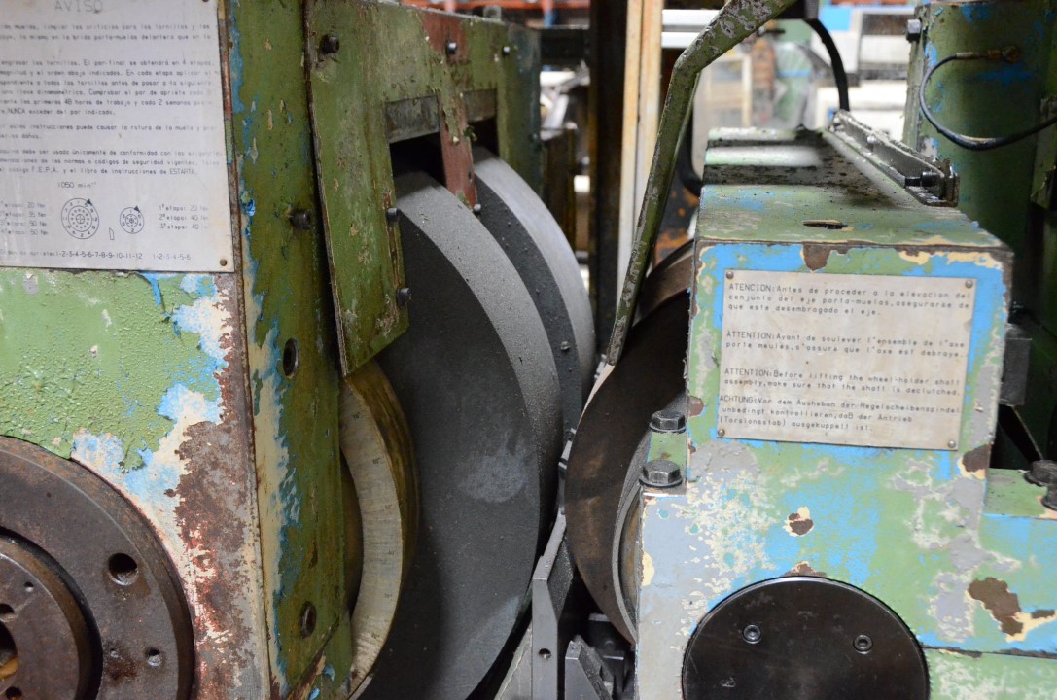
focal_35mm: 39
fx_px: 1143
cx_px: 528
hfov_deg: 49.6
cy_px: 350
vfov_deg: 34.1
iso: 6400
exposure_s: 1/160
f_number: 6.3
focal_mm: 26
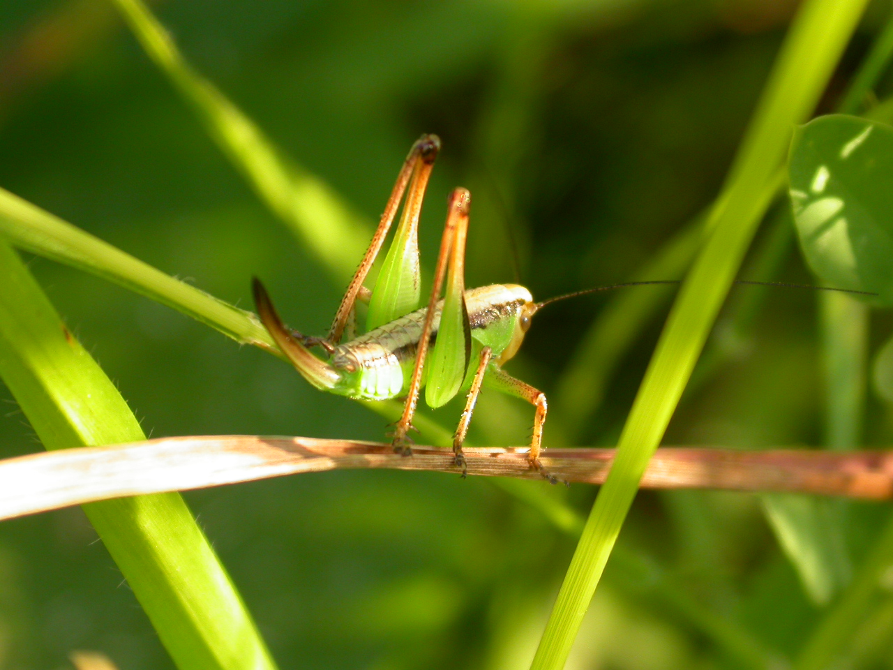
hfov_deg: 13.3
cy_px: 335
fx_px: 3844
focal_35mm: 149
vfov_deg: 10.0
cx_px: 446
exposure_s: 1/48.3
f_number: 5
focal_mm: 30.8
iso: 100
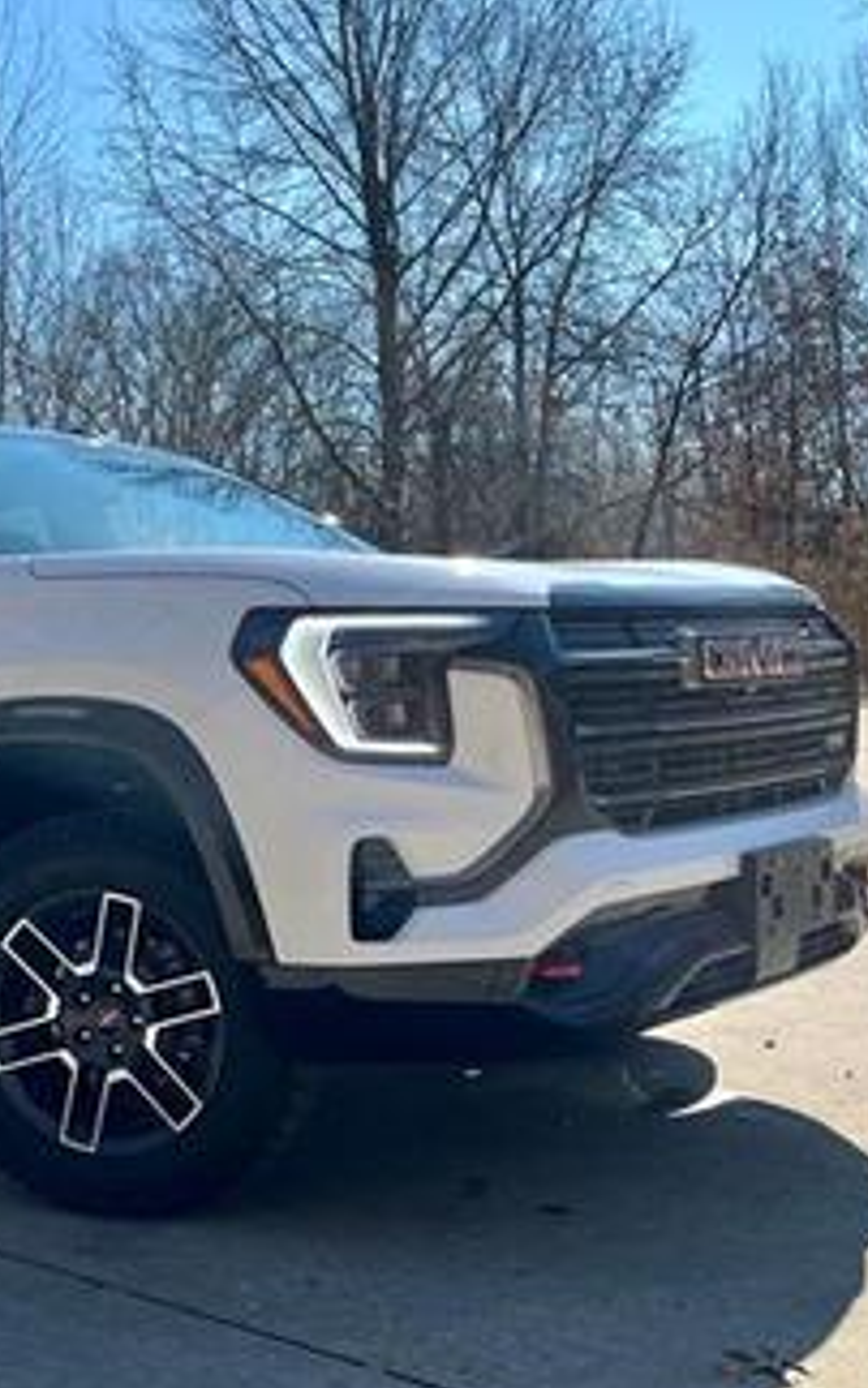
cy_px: 735
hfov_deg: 29.1
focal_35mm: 43
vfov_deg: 46.2
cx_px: 155
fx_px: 1627
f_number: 1.6
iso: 50
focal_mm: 5.1
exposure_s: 1/3135
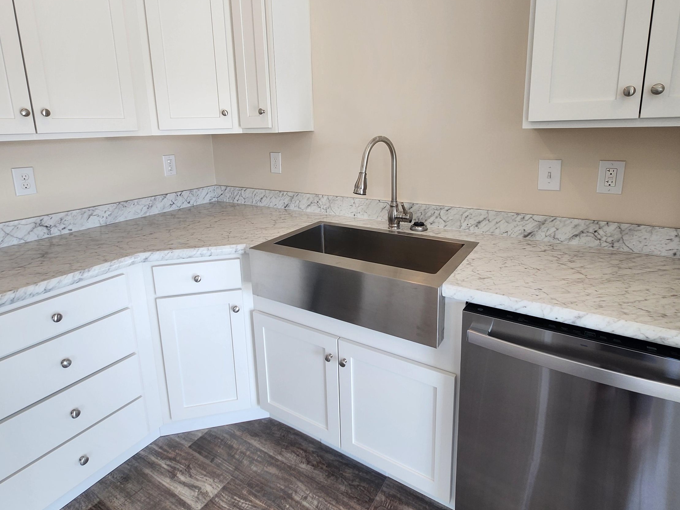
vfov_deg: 70.6
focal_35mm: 18
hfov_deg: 87.8
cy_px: 197
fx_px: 354
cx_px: 338
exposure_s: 1/60
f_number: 2.2
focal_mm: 2.2
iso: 50
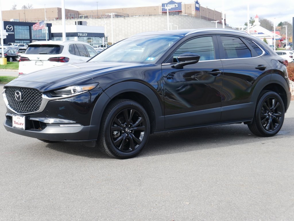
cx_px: 147
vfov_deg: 23.7
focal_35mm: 62
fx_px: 527
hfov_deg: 31.2
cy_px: 110
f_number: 6.3
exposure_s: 1/160
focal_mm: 31
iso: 200
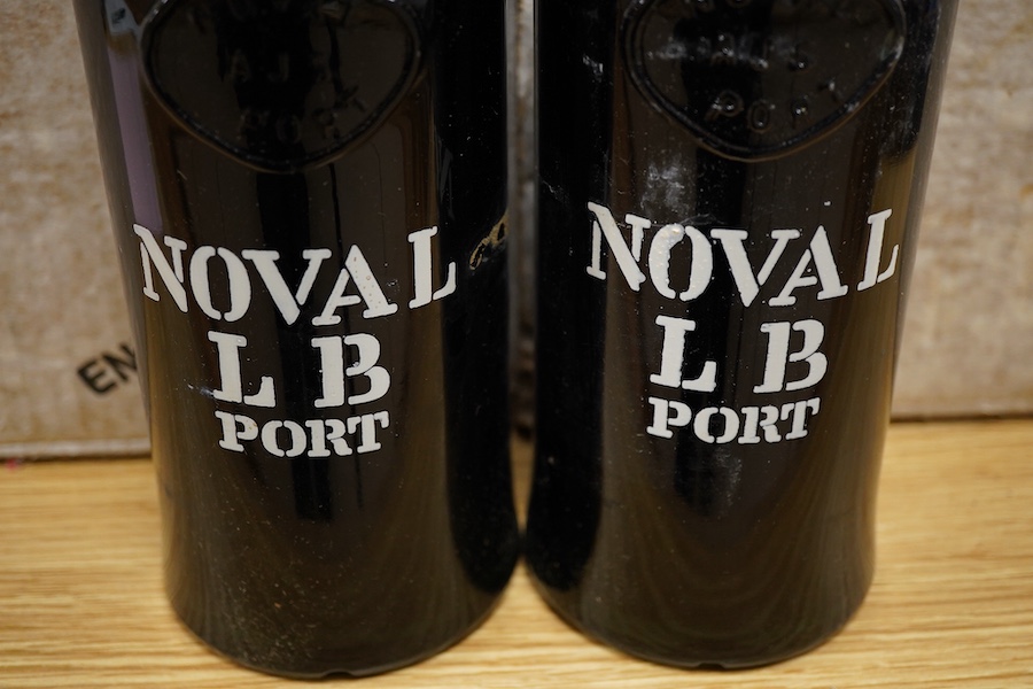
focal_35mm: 45
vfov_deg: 29.9
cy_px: 344
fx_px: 1291
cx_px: 516
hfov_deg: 43.6
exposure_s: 1/125
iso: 1250
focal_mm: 30
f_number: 5.6
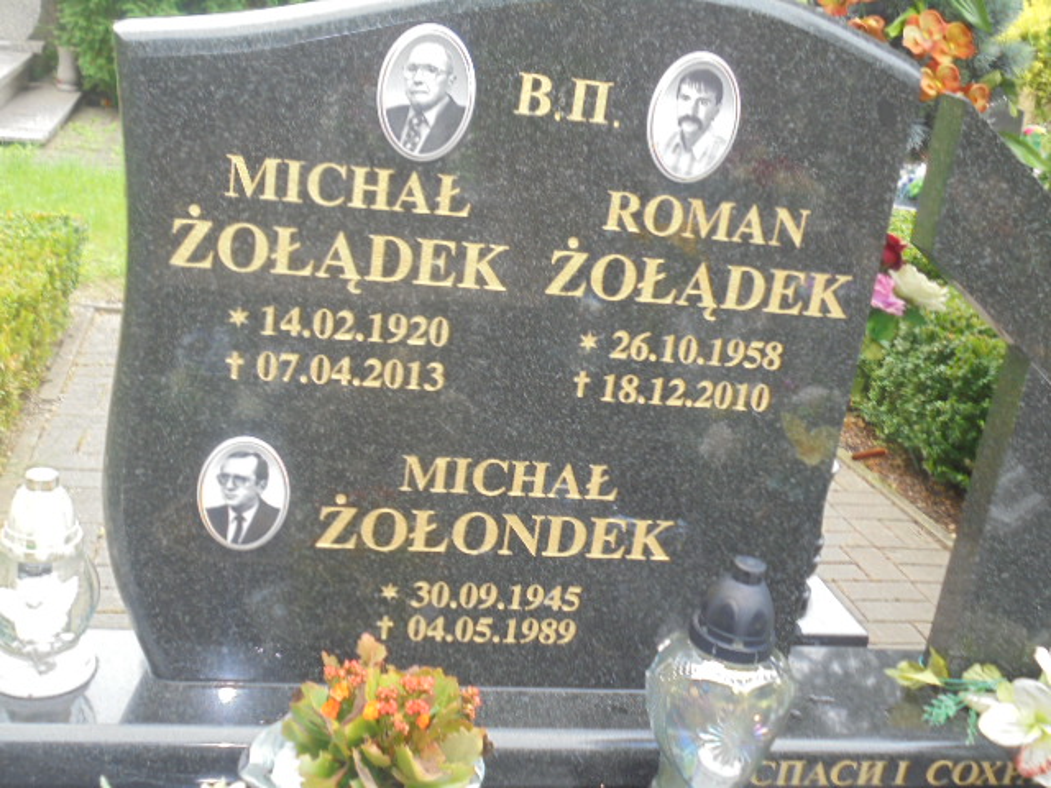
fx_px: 1306
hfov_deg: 43.9
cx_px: 526
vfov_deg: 33.6
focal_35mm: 43
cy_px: 394
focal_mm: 7.8
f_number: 4.5
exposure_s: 1/30
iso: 100
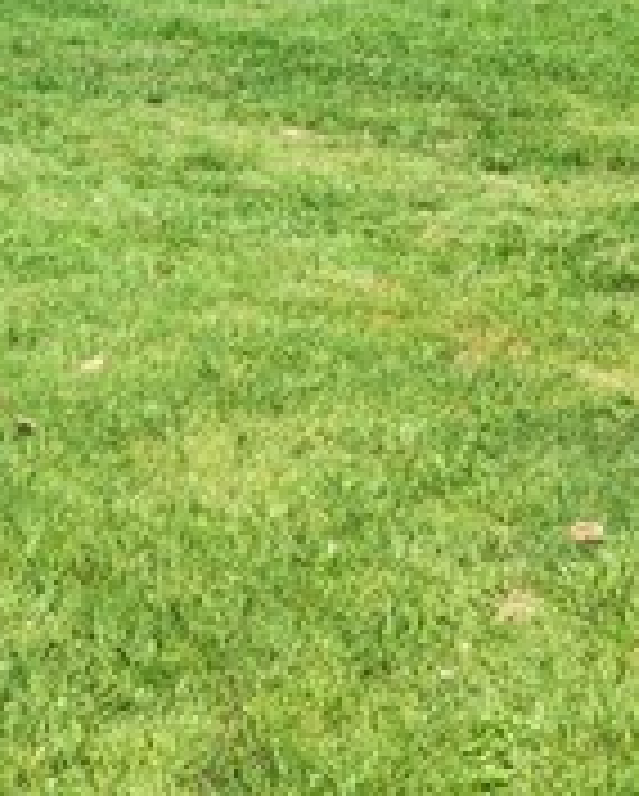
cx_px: 760
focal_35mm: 76
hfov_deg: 19.1
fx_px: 1794
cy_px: -146
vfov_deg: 23.1
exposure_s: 1/320
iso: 125
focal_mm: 14
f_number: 8
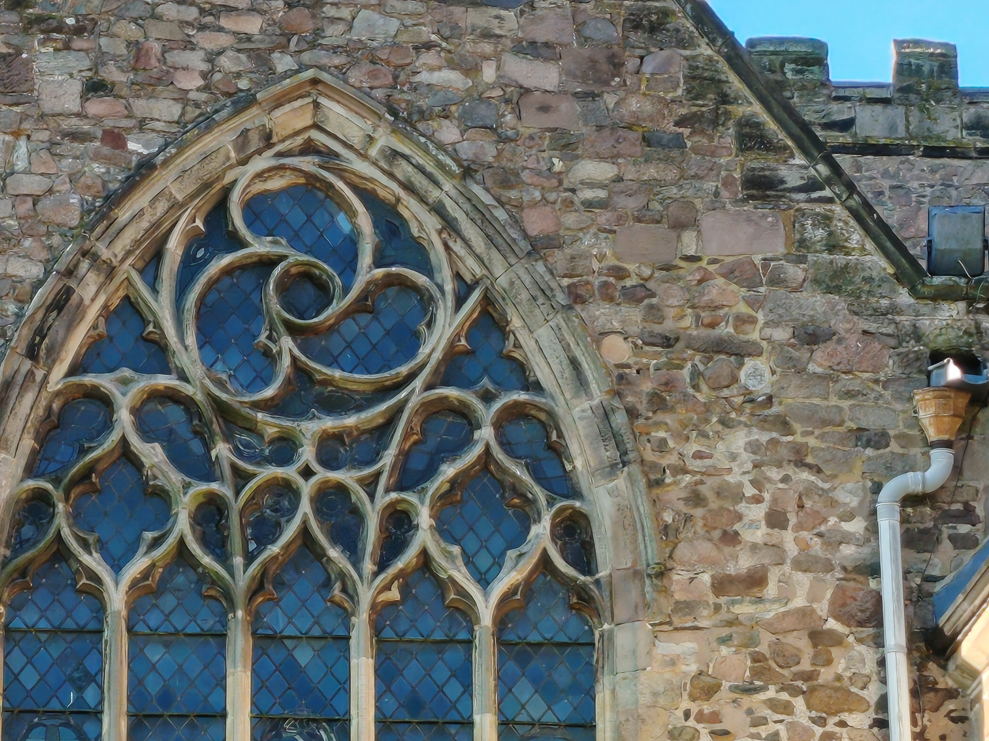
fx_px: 5057
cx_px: 494
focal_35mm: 177
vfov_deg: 8.4
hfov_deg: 11.2
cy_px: 370
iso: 100
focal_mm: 5.25
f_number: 1.75
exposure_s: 1/172
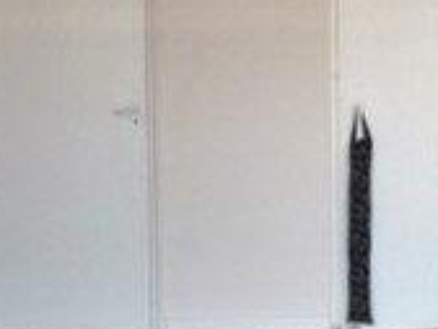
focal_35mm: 107
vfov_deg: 13.8
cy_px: 141
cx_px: 294
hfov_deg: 18.3
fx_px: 1355
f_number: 2.2
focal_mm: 4.15
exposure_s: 1/33
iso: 32
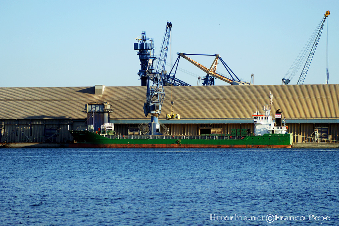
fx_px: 1210
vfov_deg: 10.7
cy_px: 113
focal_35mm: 129
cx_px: 170
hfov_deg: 16.0
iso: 200
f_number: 5.6
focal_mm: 85
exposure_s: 1/500
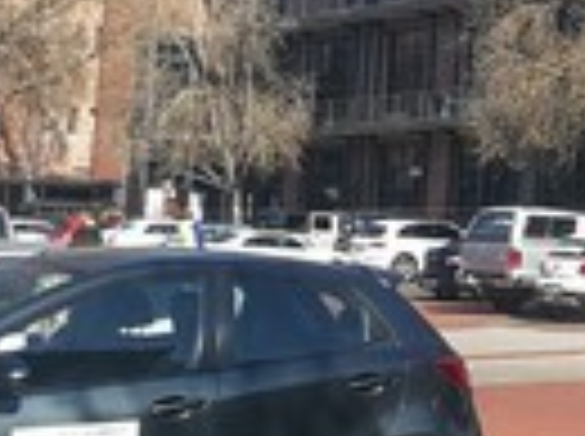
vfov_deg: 13.8
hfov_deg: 18.0
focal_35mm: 104
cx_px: 698
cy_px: -92
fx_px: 1754
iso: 50
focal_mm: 3.95
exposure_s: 1/639
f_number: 2.2
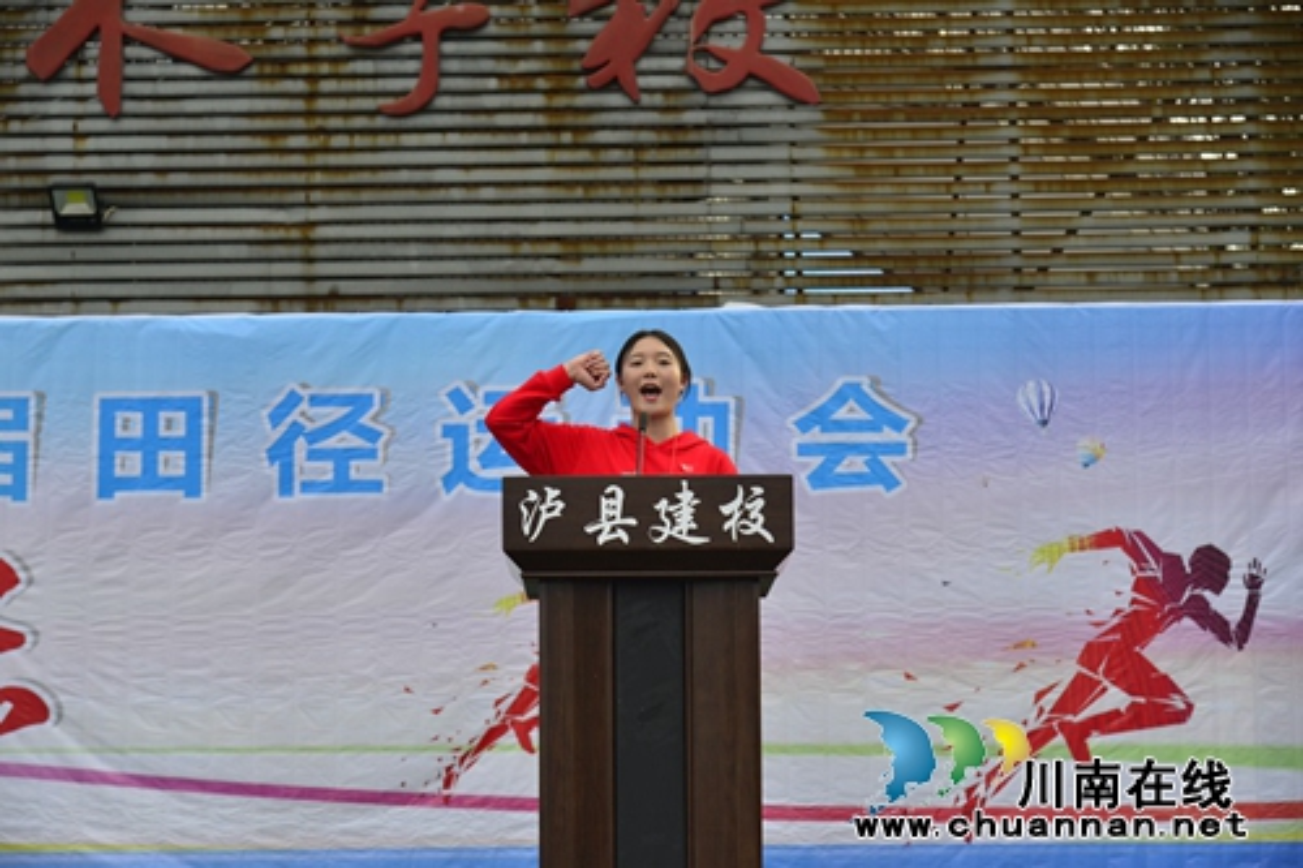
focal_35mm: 75
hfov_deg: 27.0
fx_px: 2714
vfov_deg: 18.2
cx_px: 652
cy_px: 434
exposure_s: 1/400
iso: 500
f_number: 6.3
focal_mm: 75
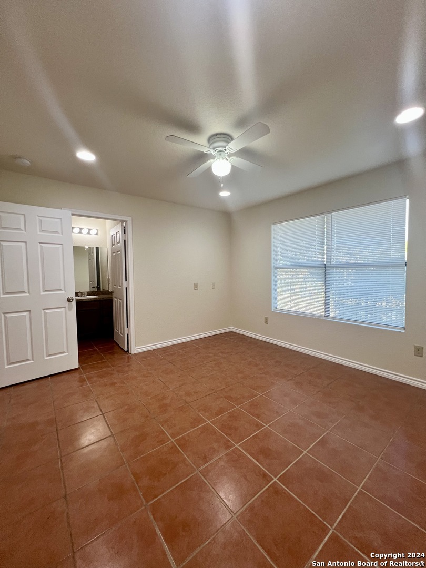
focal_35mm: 13
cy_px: 284
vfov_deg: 106.2
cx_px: 213
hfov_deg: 89.9
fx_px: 213
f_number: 1.8
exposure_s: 1/120
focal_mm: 1.57
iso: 200
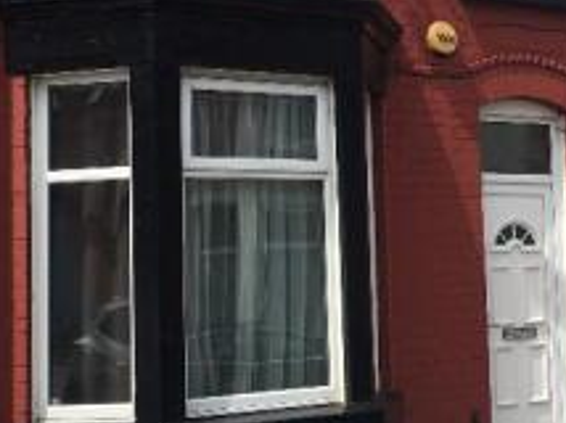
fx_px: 1290
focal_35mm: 79
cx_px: 422
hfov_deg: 24.5
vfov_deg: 18.6
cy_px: 134
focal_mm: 4.15
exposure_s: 1/1202
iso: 25
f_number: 2.2
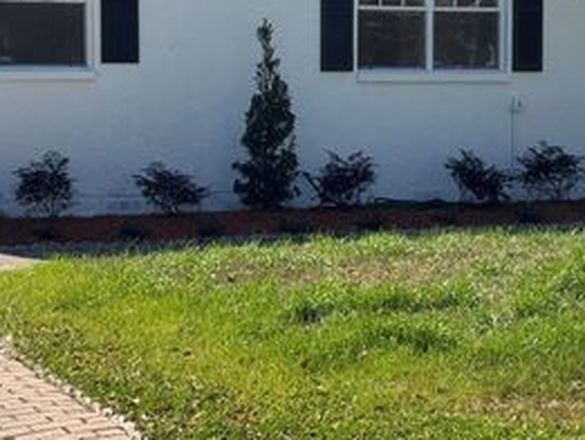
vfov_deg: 16.0
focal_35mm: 92
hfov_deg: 21.3
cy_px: 154
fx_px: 1555
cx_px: 271
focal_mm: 6.76
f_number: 1.78
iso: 64
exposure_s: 1/2959
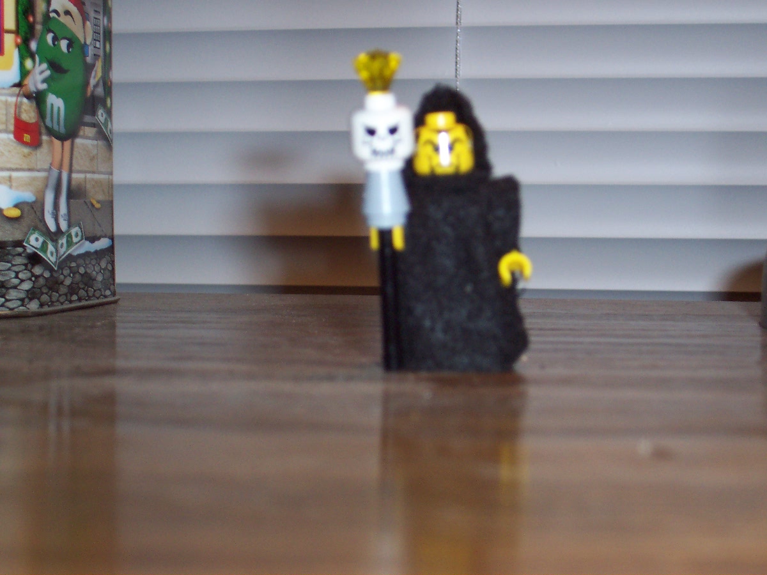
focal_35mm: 71
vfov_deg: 20.7
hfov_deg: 27.4
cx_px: 384
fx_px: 1573
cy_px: 288
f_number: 4
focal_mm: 10.8
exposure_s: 1/90
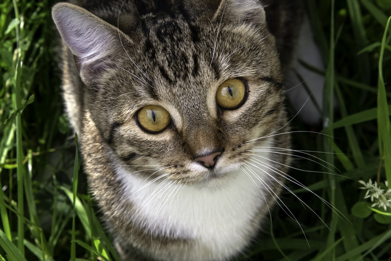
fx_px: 3258
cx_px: 196
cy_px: 130
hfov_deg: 6.9
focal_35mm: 300
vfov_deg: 4.6
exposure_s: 1/320
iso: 2200
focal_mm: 300
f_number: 22
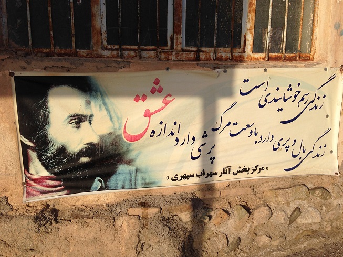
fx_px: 327
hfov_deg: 55.3
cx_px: 172
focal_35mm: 33
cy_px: 128
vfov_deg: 43.0
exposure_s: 1/1506
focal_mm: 4.12
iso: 50
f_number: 2.4
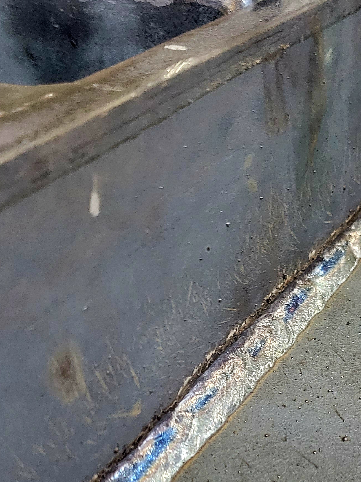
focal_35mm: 60
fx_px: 834
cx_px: 276
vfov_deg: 31.4
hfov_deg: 24.1
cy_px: 383
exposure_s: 1/39.1
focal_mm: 5.4
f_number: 1.8
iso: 640
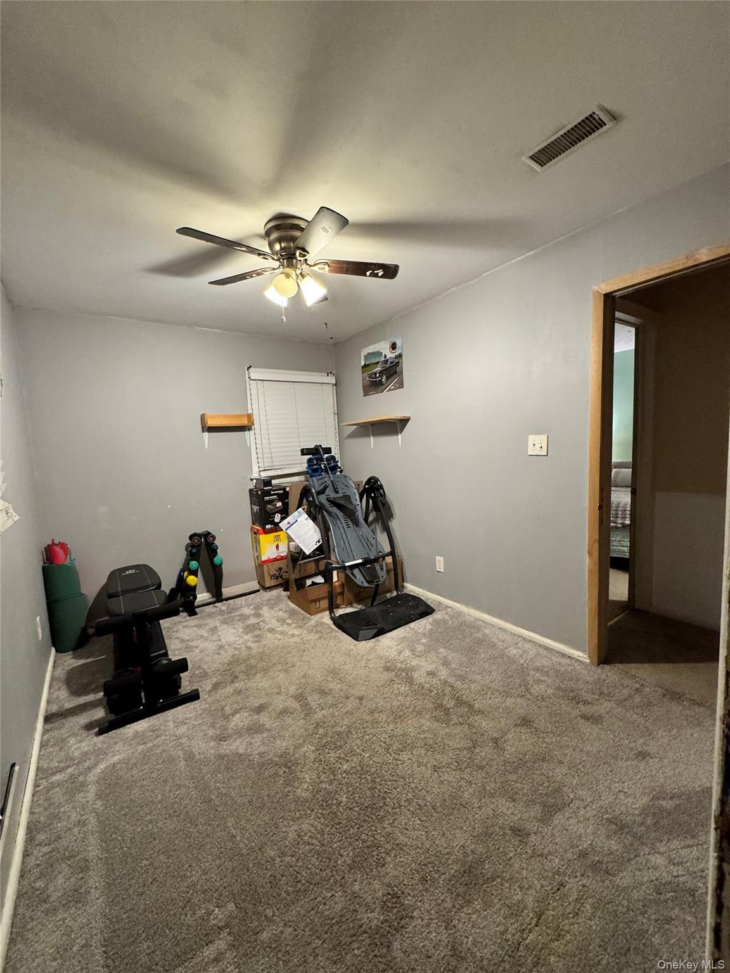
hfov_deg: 85.7
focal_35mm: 14
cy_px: 486
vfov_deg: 102.1
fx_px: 394
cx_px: 365
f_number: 2.2
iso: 400
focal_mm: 2.22
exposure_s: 1/60
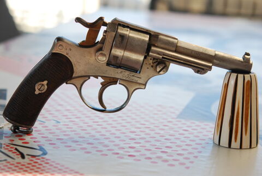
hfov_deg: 22.6
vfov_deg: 15.3
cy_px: 88
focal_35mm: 90
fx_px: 656
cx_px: 131
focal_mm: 60
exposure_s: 1/250
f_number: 4
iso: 200
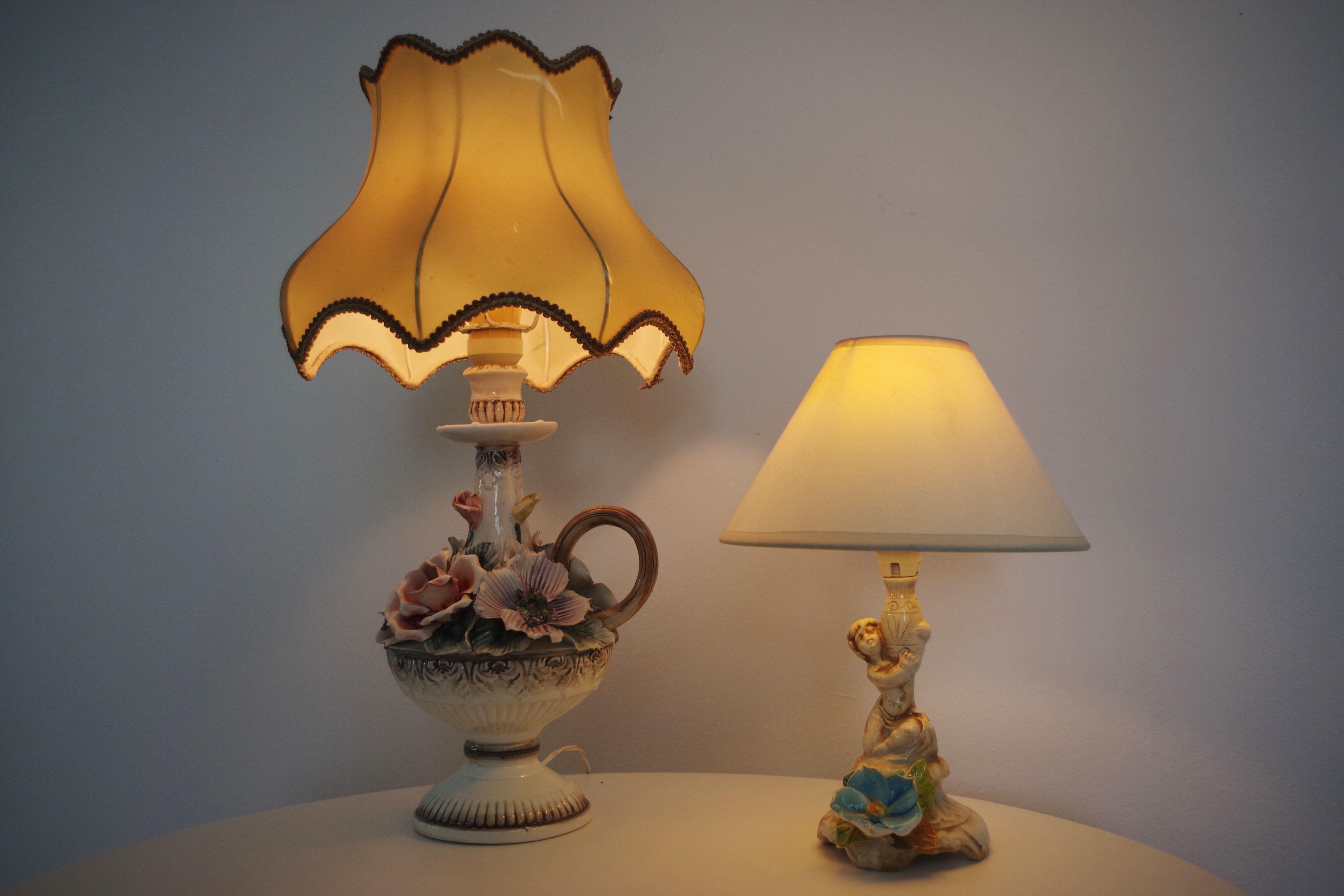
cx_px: 672
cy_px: 448
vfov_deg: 38.9
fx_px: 1269
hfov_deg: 55.8
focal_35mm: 34
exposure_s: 1/100
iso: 200
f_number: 4
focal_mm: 23.13
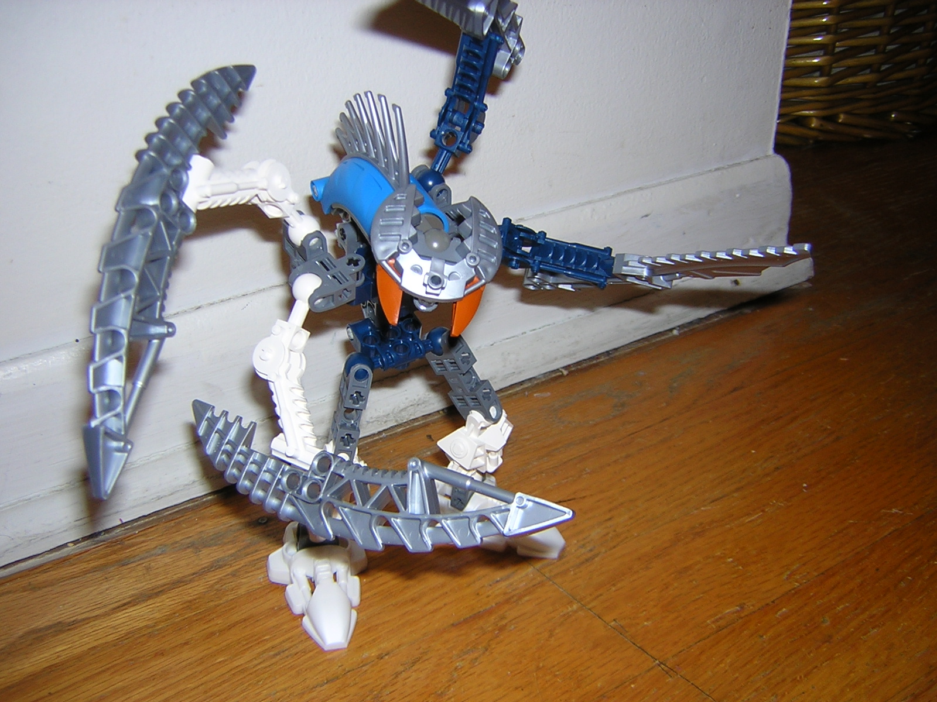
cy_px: 351
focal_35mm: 36
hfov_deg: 51.4
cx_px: 468
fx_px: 974
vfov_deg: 39.7
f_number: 2.6
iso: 100
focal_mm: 4.7
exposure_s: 1/60.1
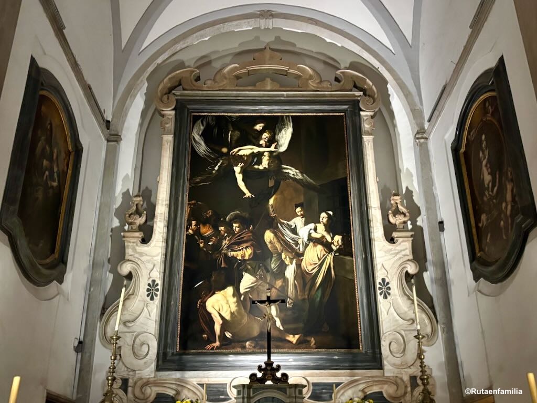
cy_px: 202
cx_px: 268
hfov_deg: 67.3
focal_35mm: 26
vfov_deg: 53.1
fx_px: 403
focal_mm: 5.96
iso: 640
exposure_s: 1/33
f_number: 1.6
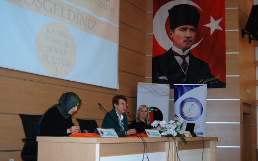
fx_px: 335
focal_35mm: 48
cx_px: 141
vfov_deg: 26.9
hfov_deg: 42.1
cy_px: 100
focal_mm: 23
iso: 400
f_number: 4
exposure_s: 1/60
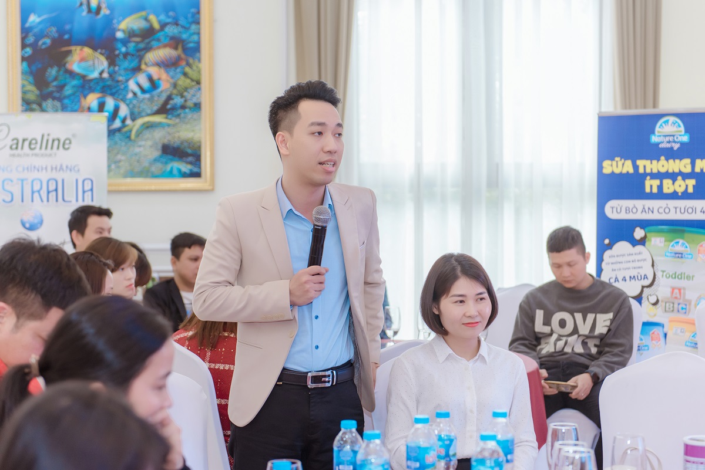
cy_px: 235
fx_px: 1371
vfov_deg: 19.5
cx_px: 352
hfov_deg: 28.8
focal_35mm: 70
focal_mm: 70
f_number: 3.2
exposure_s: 1/200
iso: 640
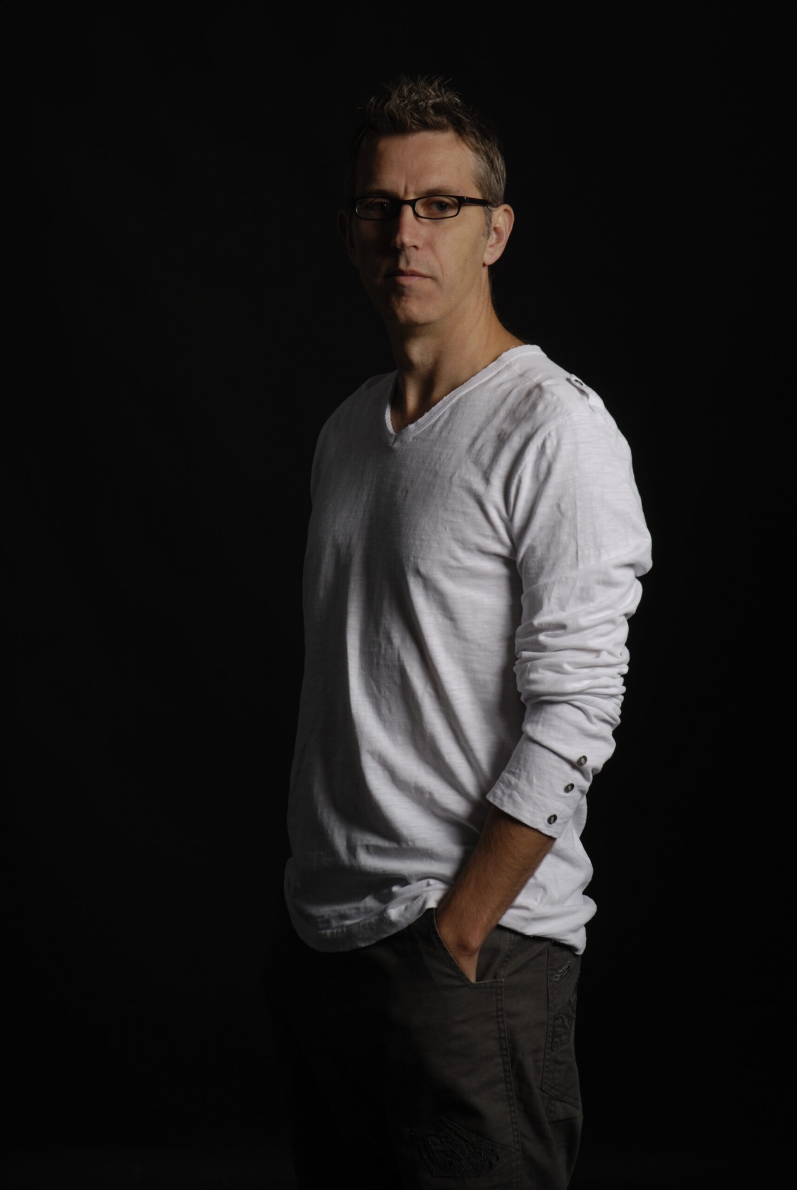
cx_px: 398
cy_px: 595
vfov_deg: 24.6
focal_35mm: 82
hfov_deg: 16.6
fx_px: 2731
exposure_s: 1/200
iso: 100
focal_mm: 55
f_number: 10
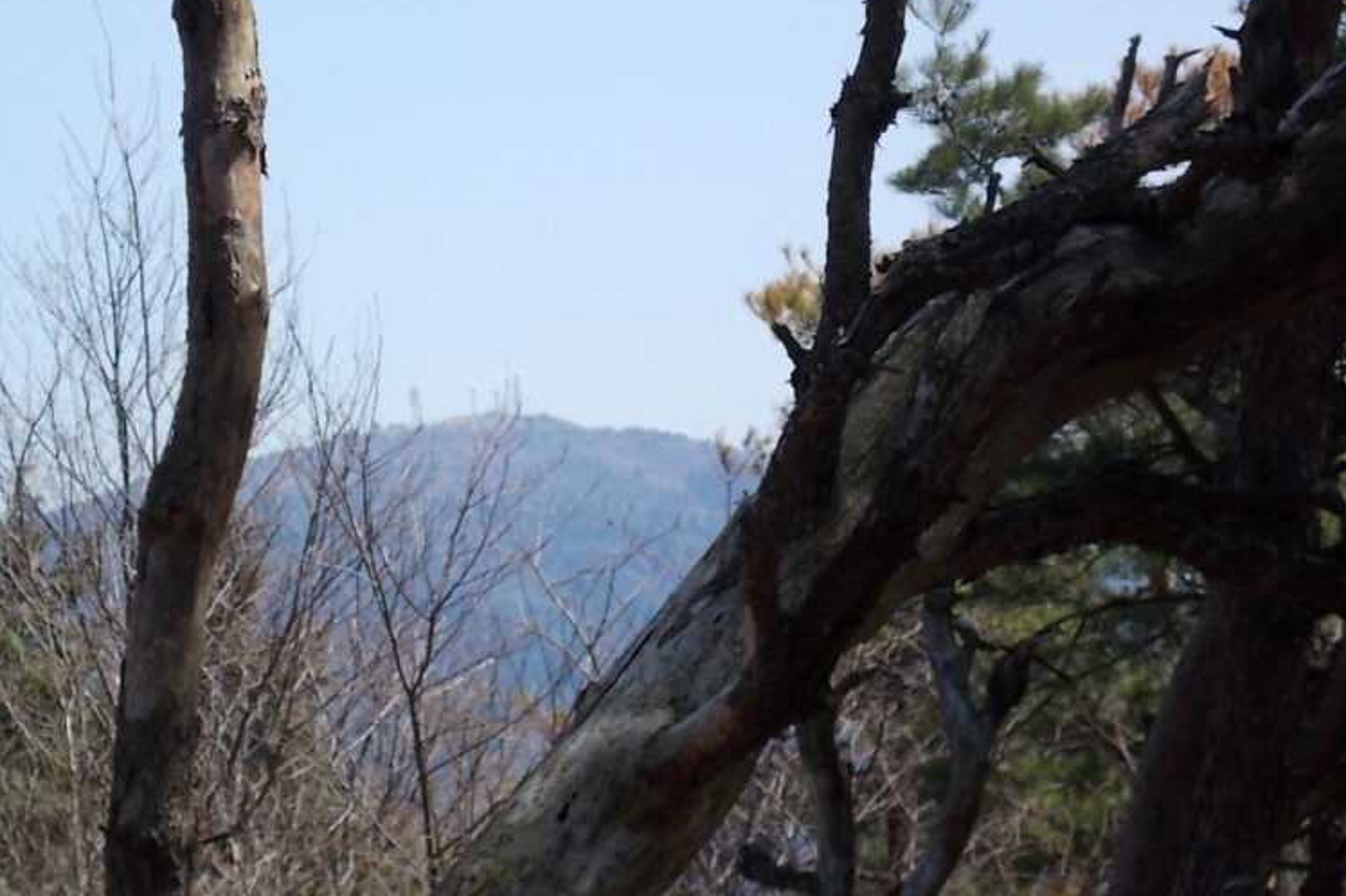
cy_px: 435
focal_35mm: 161
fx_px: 6017
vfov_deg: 8.5
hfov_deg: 12.7
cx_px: 443
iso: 80
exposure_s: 1/200
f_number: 6
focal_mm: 20.1
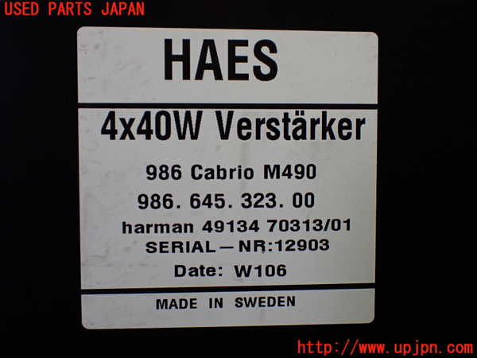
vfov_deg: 39.7
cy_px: 179
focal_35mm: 36
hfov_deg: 51.4
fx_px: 496
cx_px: 238
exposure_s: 1/160
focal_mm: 6.37
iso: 320
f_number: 2.5
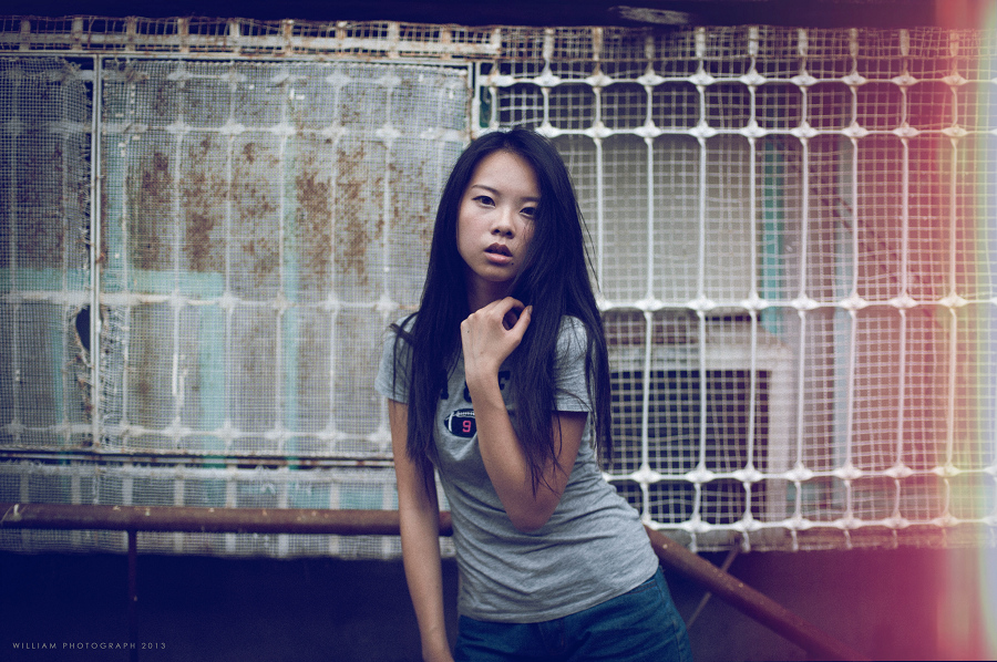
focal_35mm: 50
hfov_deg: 39.6
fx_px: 1383
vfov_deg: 26.9
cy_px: 331
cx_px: 498
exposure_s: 1/125
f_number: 2
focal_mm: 50
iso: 125
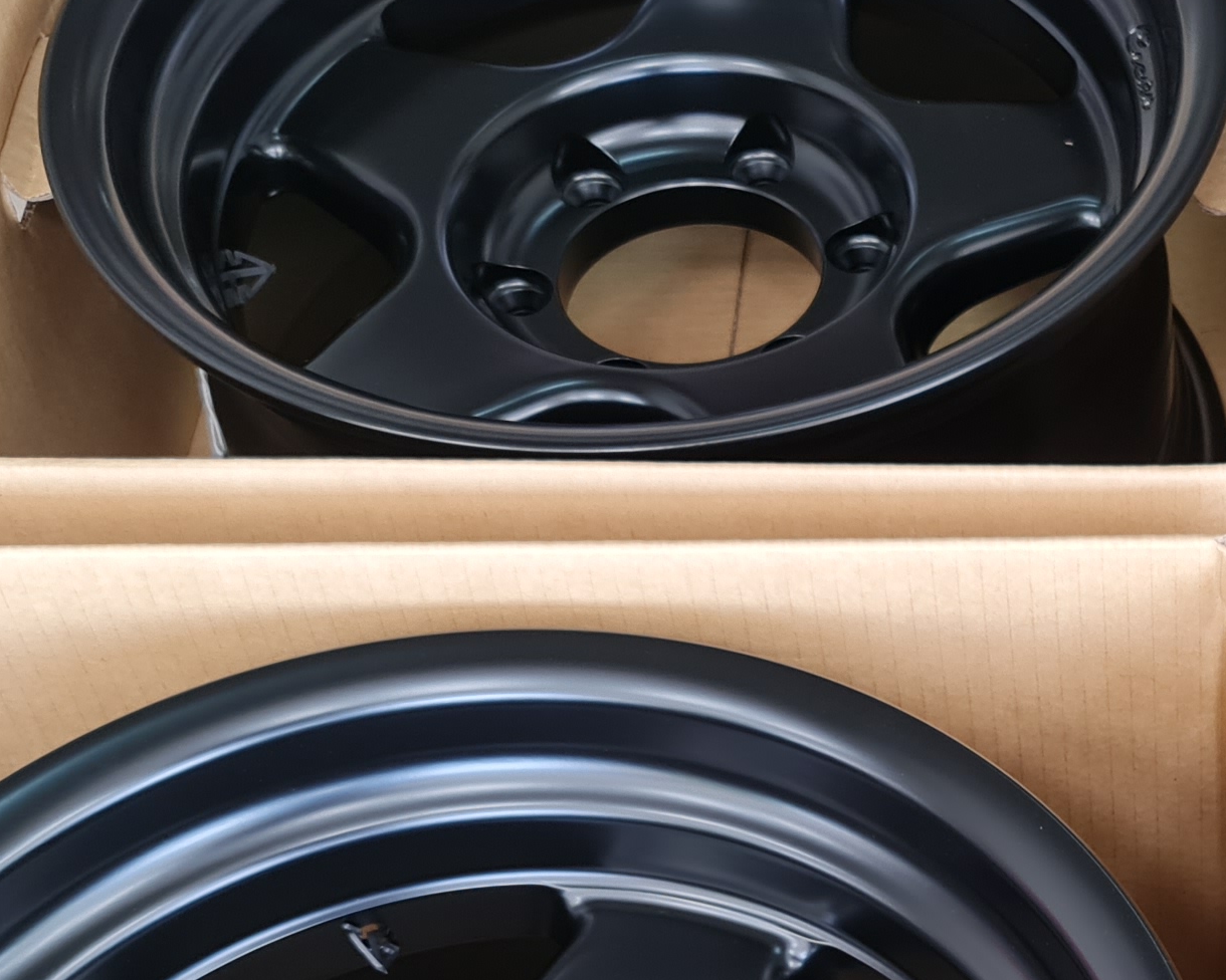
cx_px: 1184
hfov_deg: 23.0
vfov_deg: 18.6
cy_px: 996
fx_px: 2903
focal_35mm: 80
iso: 64
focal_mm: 7
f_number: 1.8
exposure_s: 1/100
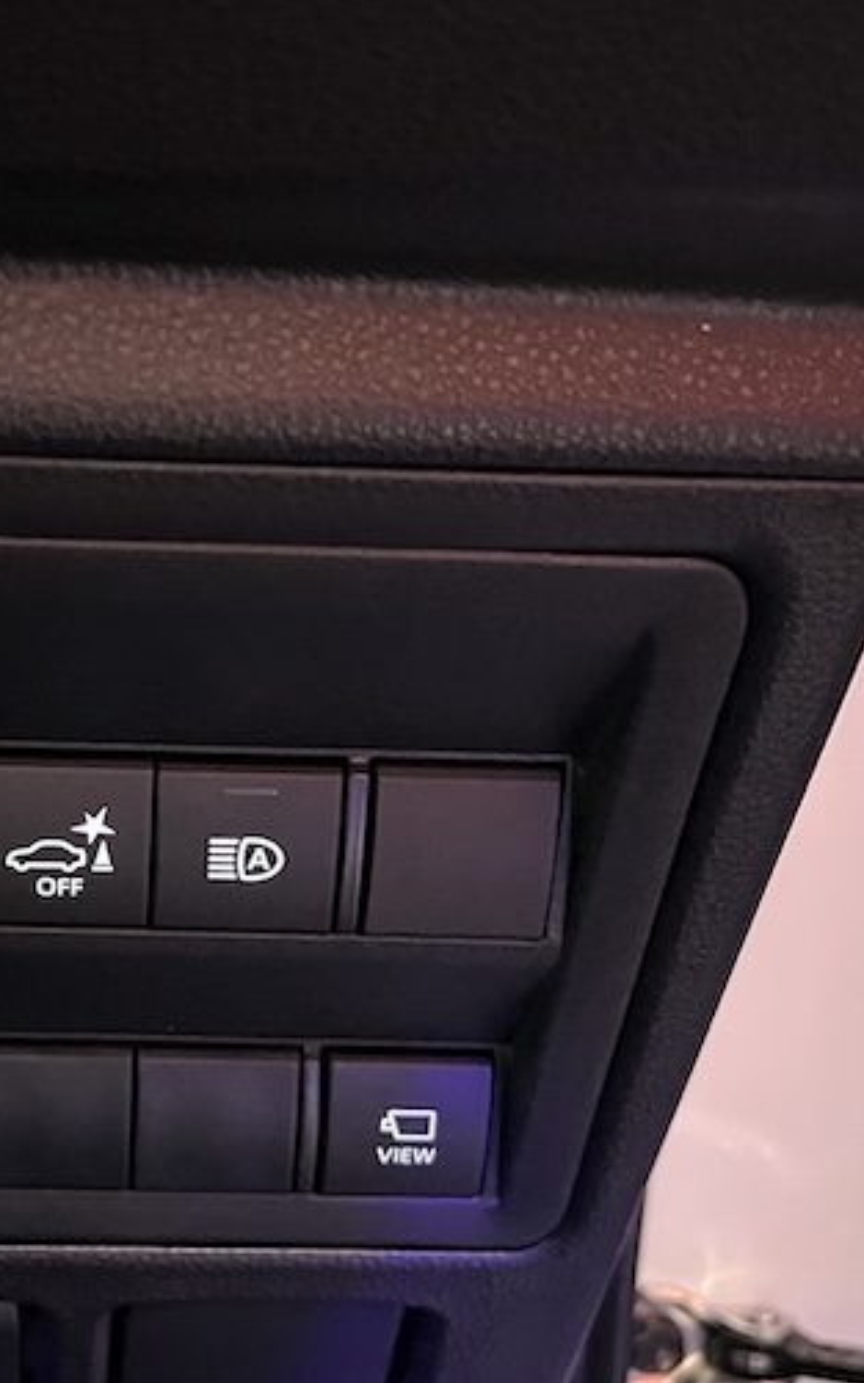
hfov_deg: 22.9
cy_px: 856
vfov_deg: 36.7
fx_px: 2073
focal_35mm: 55
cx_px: 86
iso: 2500
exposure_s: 1/15
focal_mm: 5.7
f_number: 1.5
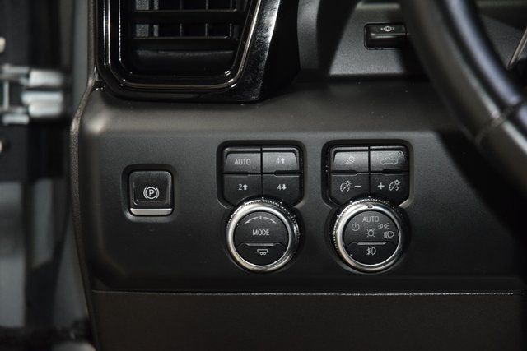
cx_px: 264
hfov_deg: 19.5
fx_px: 1537
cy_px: 176
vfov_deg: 13.0
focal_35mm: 105
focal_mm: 70
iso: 2200
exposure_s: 1/40
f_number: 4.5
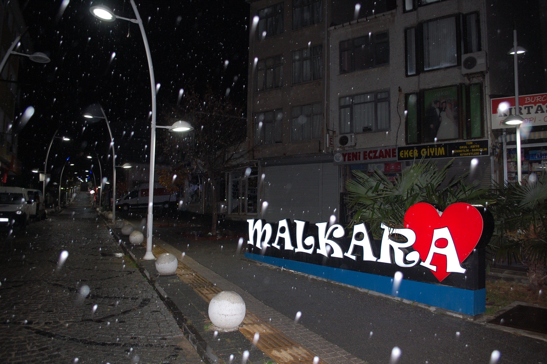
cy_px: 182
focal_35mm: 27
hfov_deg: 67.4
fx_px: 410
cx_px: 274
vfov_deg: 47.8
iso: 500
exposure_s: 1/60
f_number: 3.5
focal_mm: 18
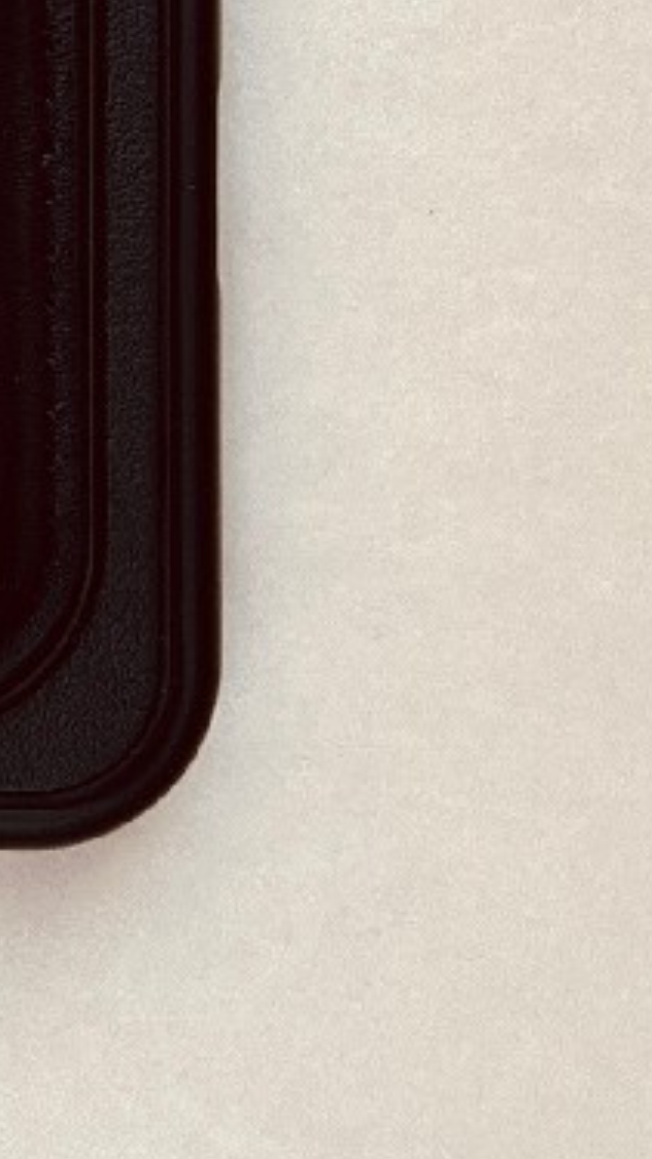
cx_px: -757
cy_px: 204
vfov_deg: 15.7
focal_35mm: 136
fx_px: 4179
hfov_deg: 8.4
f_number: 1.5
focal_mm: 5.7
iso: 40
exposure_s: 1/279
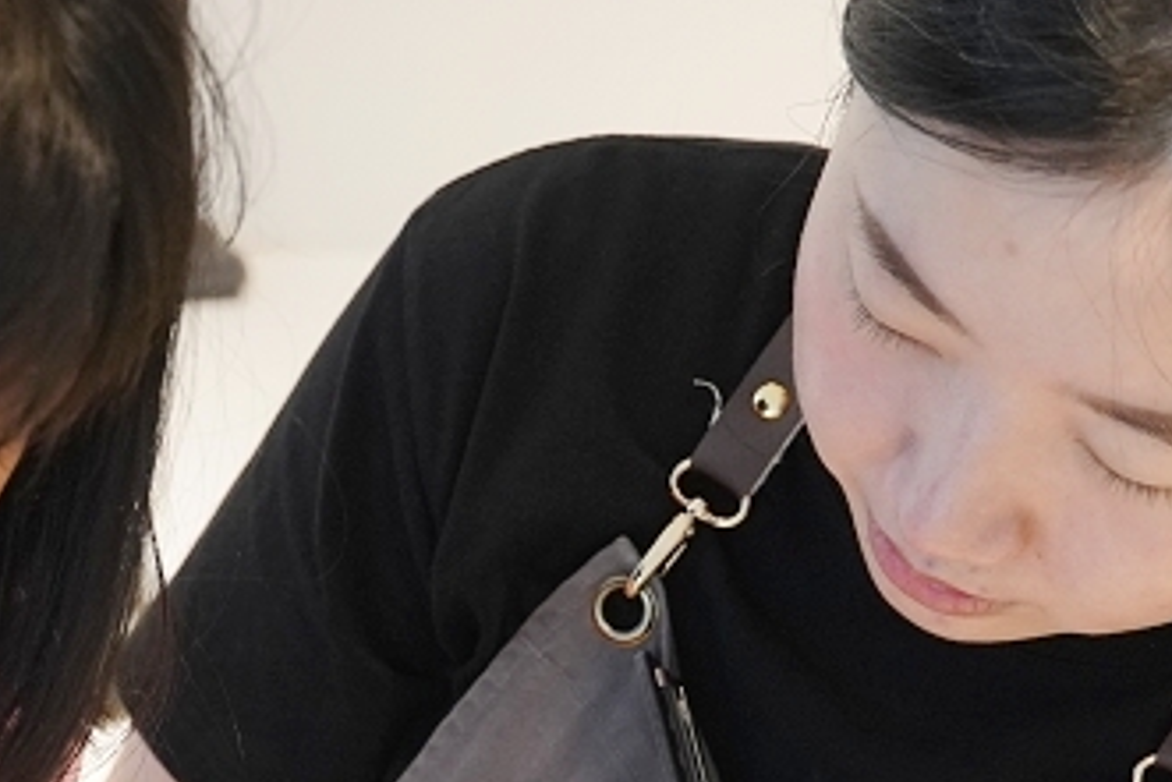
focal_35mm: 105
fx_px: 3420
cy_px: 853
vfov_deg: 12.8
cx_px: 89
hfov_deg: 19.1
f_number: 3.5
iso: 1600
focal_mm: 29
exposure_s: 1/160
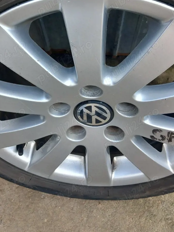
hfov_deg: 35.9
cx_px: 82
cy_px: 72
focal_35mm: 40
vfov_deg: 45.9
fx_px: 268
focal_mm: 4
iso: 25
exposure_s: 1/100
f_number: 1.8
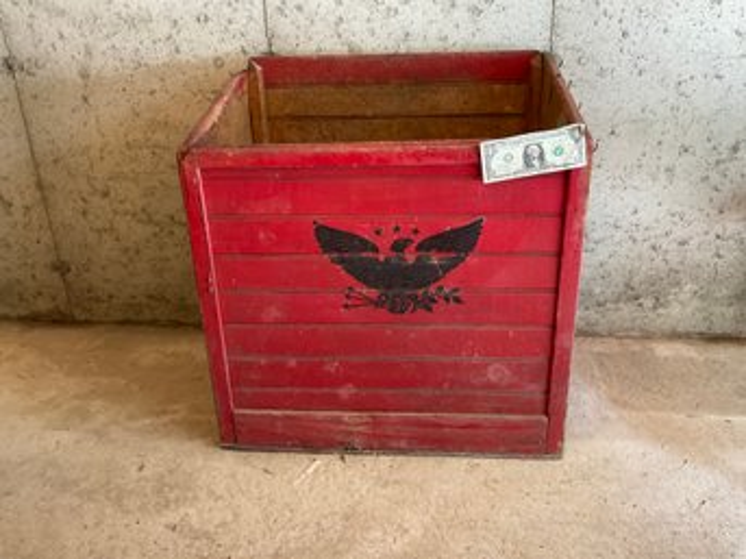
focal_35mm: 29
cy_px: 280
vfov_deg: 48.2
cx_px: 373
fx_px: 625
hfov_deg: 61.7
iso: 200
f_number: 1.8
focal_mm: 3
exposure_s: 1/60
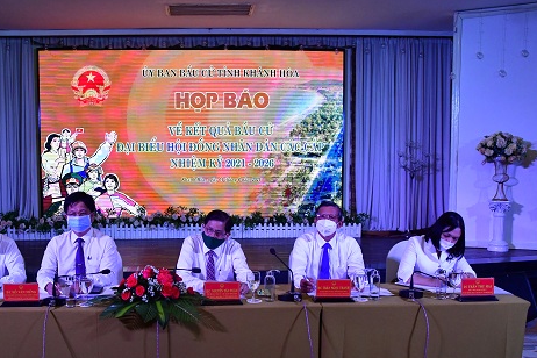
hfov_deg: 49.2
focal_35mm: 39
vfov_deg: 34.0
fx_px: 582
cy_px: 231
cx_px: 210
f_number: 10
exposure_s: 1/250
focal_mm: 20
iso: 4500
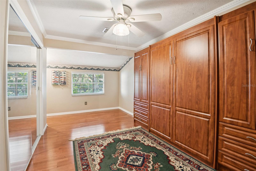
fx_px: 114
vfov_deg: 73.7
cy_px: 86
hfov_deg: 96.7
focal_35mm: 16
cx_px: 128
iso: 400
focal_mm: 16
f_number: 8
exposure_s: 1/2
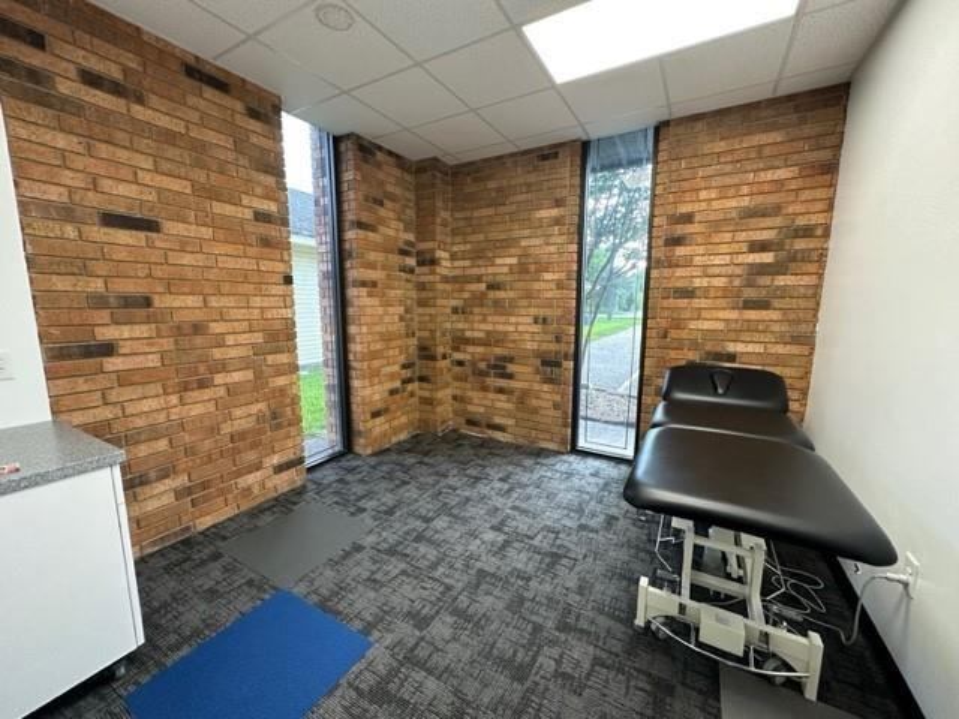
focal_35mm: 14
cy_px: 360
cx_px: 480
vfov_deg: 85.7
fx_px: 388
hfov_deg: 102.1
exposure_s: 1/60
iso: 200
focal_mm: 2.22
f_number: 2.2
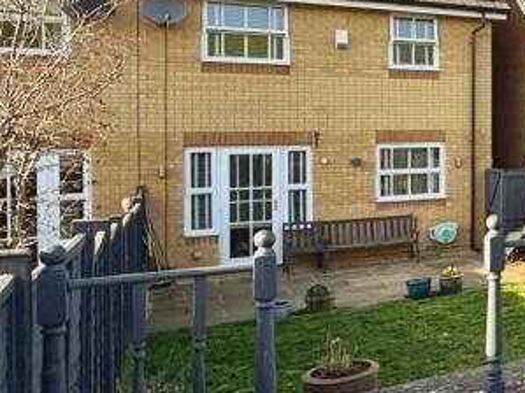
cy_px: 185
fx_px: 728
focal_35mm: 48
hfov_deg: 27.9
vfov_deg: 30.2
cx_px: 773
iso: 50
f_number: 2.2
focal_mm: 2.22
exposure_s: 1/1145
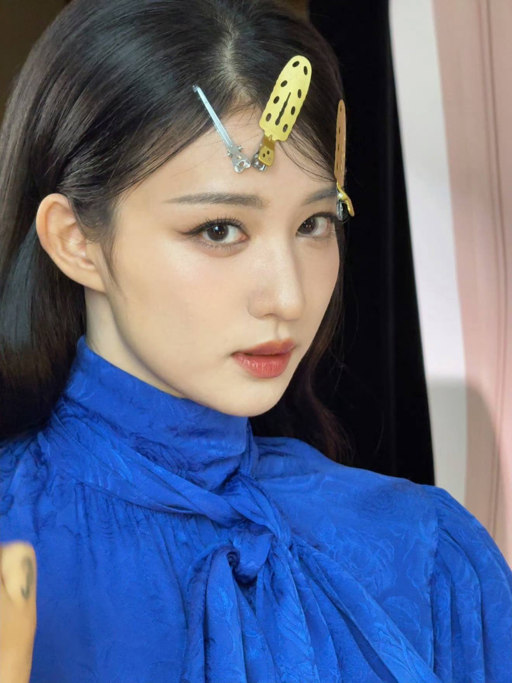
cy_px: 342
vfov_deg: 16.4
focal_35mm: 120
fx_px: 2367
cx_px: 256
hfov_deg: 12.3
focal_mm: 15.66
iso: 400
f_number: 2.8
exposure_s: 1/98
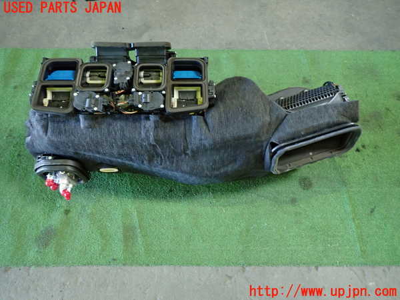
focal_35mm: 25
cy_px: 150
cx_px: 200
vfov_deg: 54.9
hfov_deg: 69.4
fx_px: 289
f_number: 2
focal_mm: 4.5
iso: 400
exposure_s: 1/30
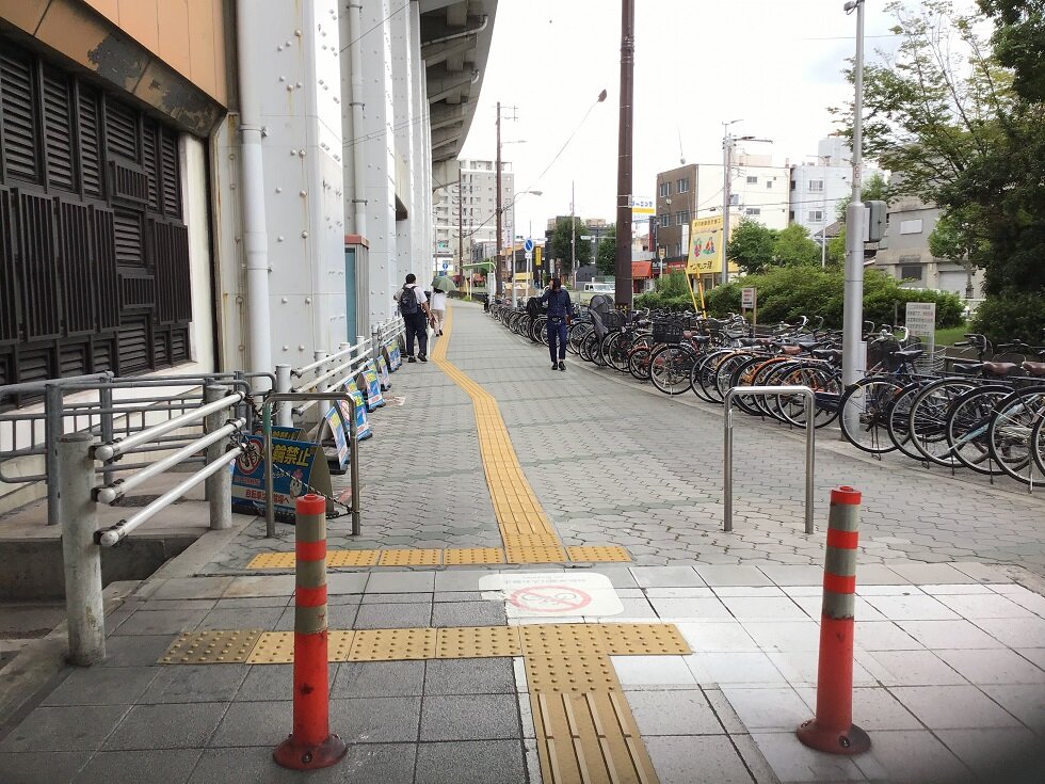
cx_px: 522
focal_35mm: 31
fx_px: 936
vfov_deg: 45.4
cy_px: 392
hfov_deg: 58.4
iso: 25
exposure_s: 1/238
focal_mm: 3.3
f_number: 2.4
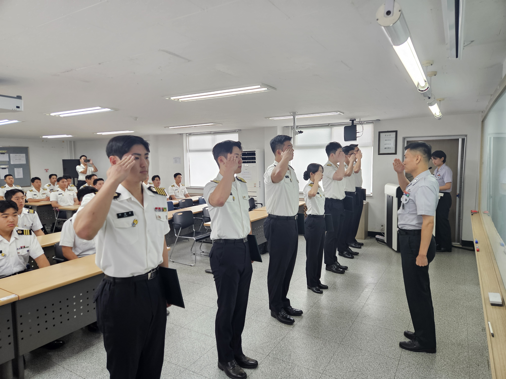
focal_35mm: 23
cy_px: 190
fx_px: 336
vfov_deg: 58.9
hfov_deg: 73.9
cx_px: 253
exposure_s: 1/120
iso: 200
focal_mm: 5.4
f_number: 1.8
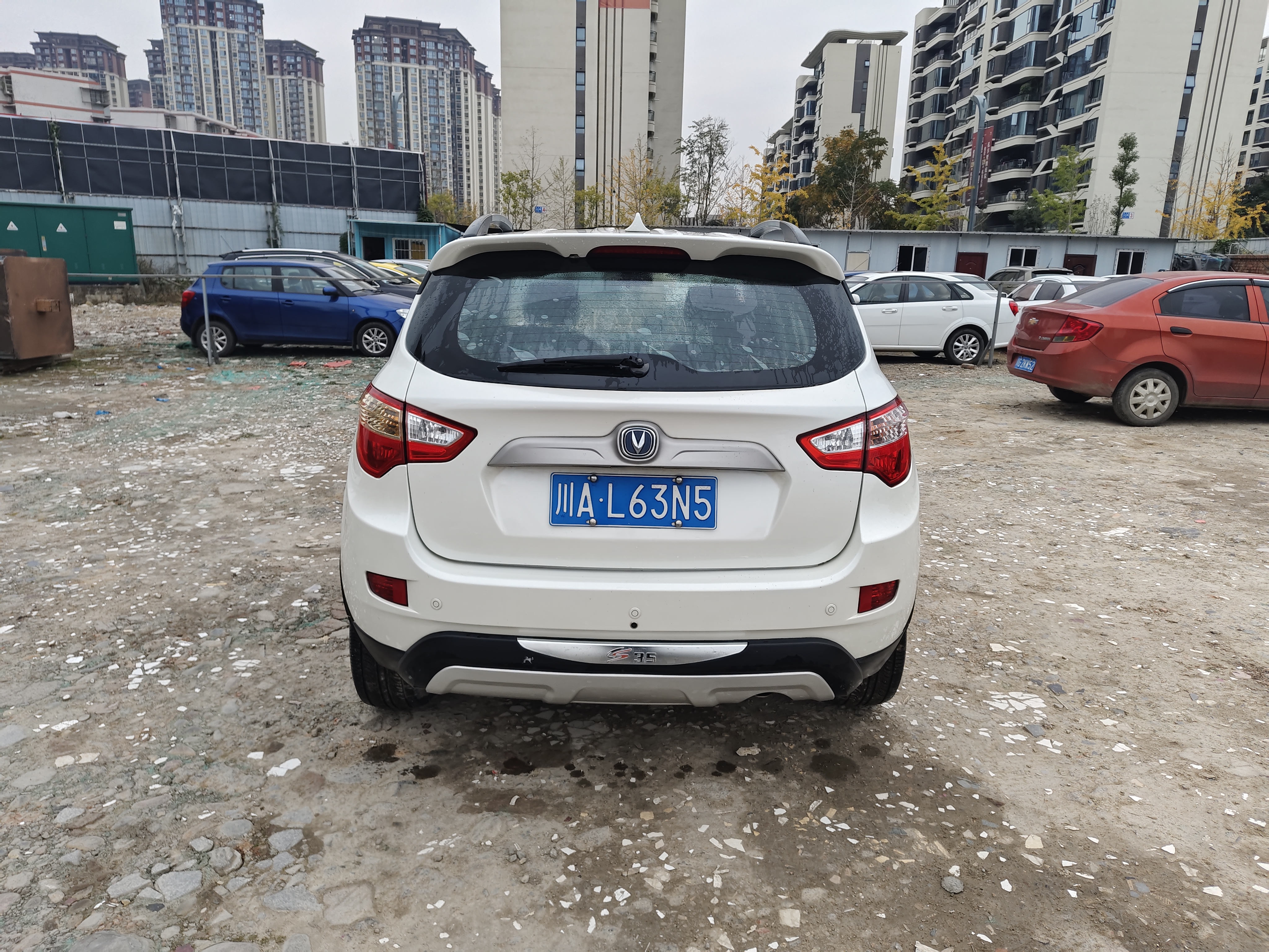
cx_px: 634
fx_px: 843
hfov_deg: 73.9
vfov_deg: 58.9
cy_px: 476
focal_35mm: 23
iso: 122
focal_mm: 5.56
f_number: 1.88
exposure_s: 1/100
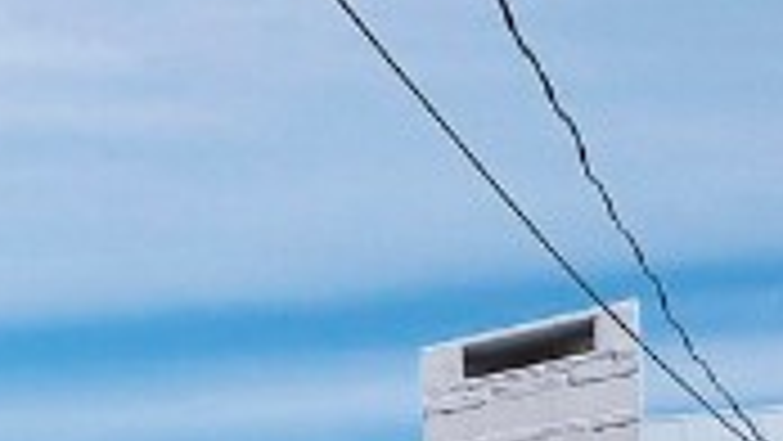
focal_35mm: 90
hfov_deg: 15.4
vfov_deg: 10.8
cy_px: 1148
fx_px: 1869
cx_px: -1008
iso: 400
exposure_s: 1/640
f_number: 10
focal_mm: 7
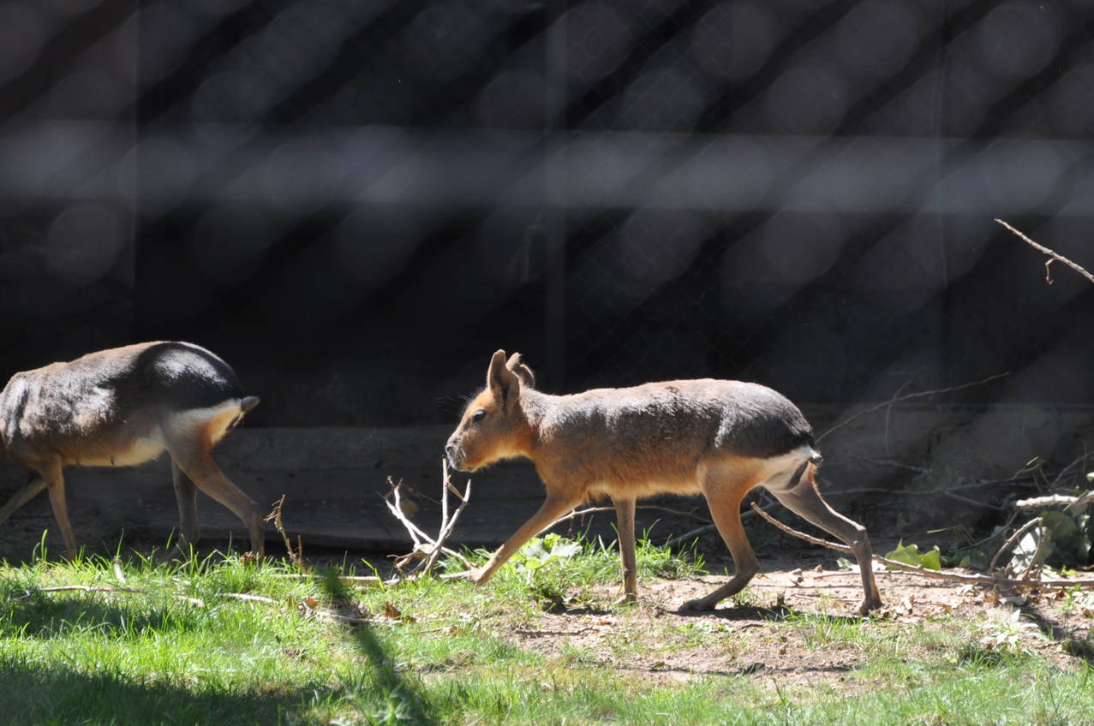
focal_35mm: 564
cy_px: 425
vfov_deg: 2.4
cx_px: 673
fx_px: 17117
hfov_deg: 3.7
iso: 250
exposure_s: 1/200
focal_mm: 300
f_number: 5.6
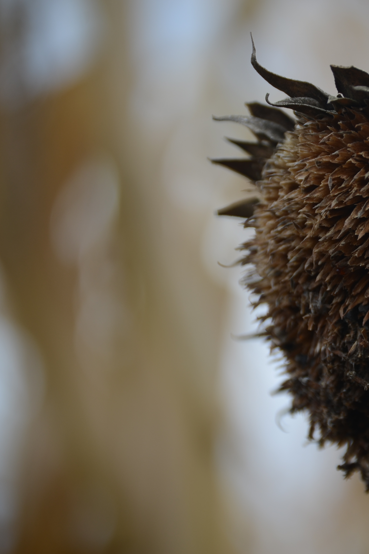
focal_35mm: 216
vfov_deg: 9.5
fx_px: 3316
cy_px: 278
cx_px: 378
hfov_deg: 6.3
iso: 100
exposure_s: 1/200
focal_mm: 95
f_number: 4.5
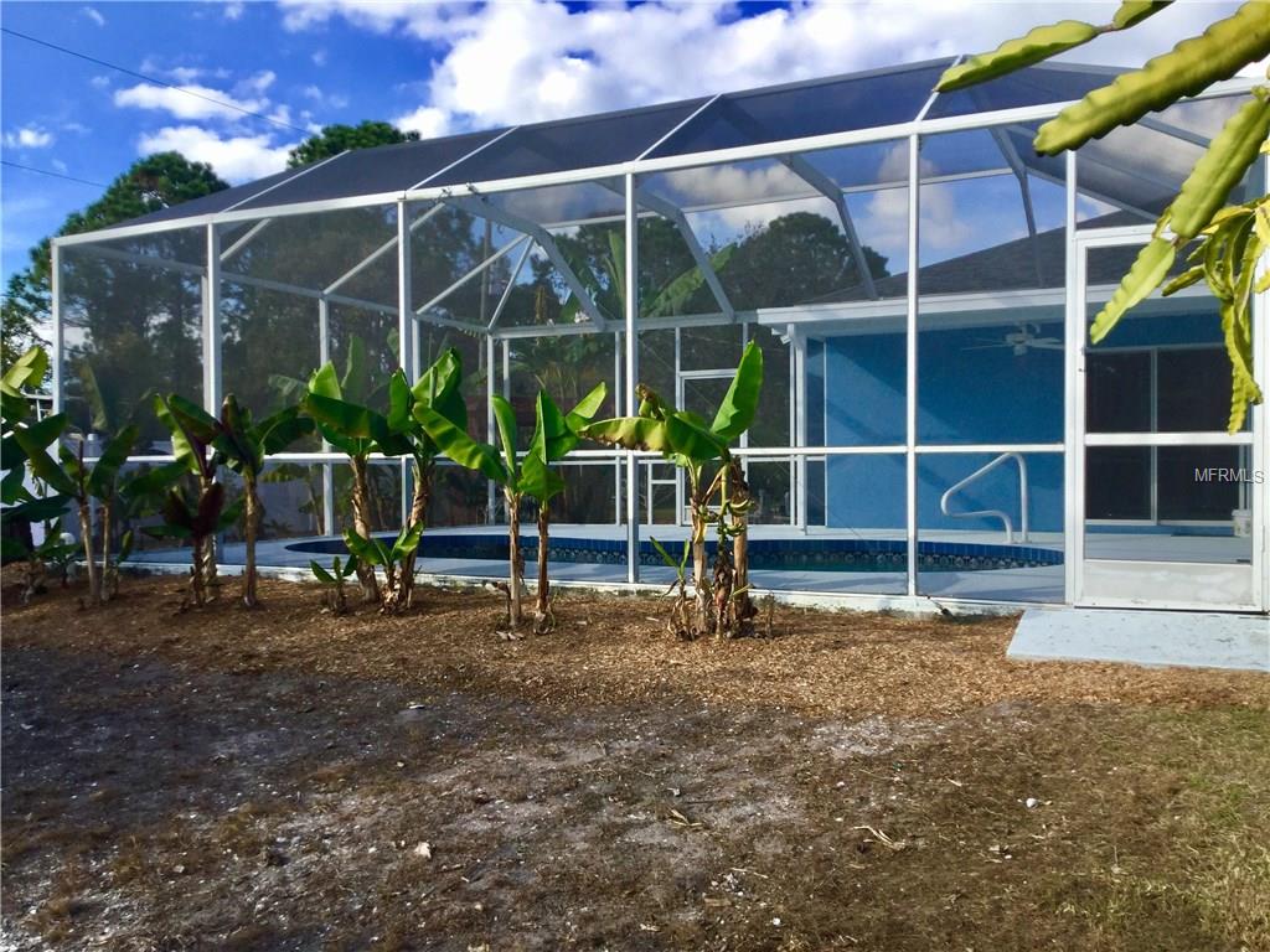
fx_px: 1137
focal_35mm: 31
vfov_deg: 45.4
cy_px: 476
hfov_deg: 58.4
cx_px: 635
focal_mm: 3.3
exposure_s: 1/586
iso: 25
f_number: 2.4
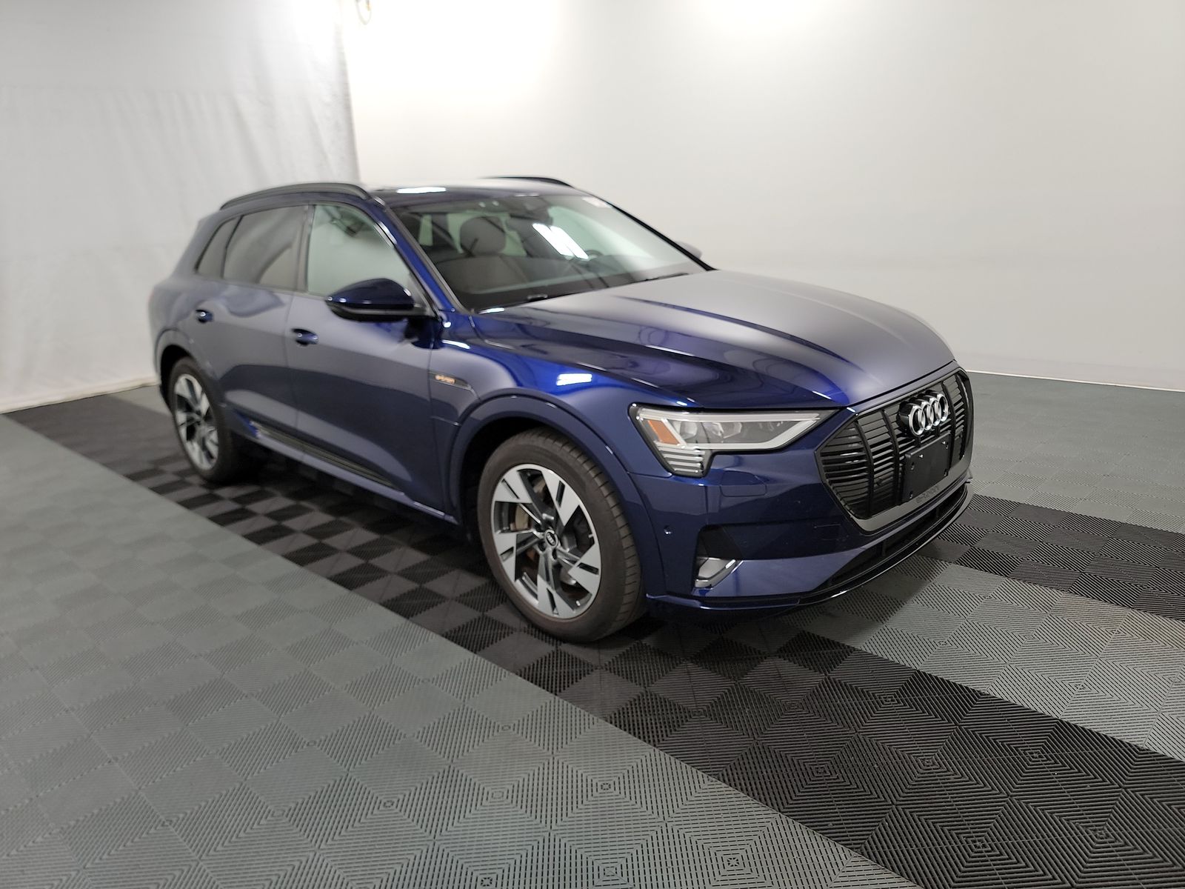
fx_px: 822
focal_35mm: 24
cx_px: 592
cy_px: 444
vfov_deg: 56.8
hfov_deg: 71.6
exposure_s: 1/59
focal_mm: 6.7
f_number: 1.8
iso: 203
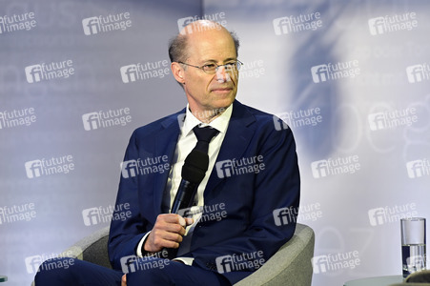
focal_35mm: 200
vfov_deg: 6.9
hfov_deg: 10.3
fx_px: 2387
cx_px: 215
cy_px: 143
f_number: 4
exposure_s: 1/320
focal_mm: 200
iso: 200
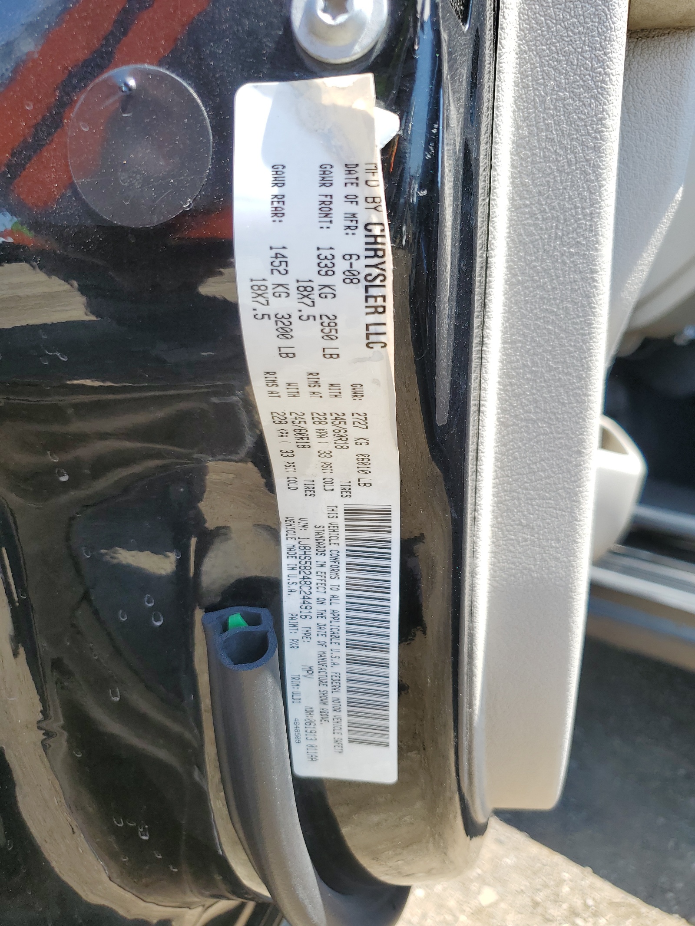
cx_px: 348
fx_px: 696
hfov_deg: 53.1
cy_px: 463
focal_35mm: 26
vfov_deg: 67.3
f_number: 1.5
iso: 50
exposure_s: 1/556
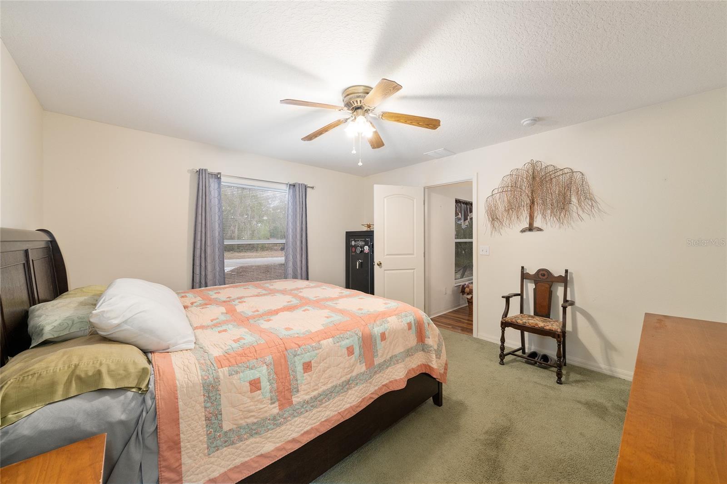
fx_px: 262
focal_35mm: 13
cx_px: 364
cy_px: 242
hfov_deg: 108.3
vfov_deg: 85.4
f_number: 8
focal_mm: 13
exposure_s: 1/6
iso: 400
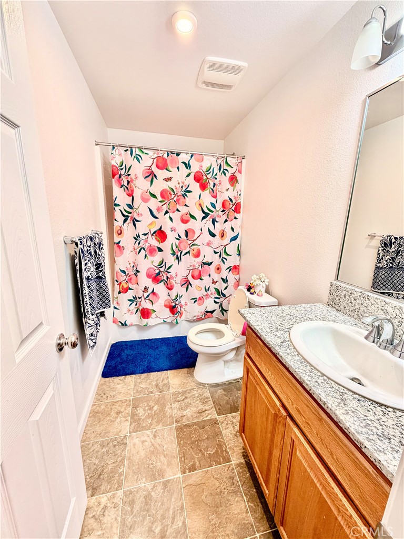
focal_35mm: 14
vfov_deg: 102.1
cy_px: 270
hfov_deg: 85.7
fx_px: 218
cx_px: 202
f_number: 2.2
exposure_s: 1/60
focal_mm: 2.22
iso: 200
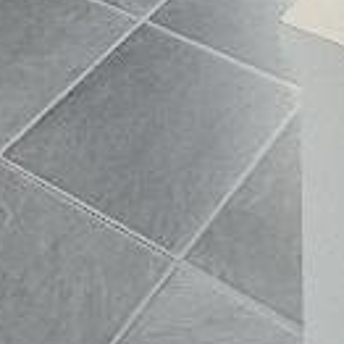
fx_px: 1091
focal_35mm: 97
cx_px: 318
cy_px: -649
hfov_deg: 17.6
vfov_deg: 11.6
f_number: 2.2
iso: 64
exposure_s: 1/304
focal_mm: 2.22
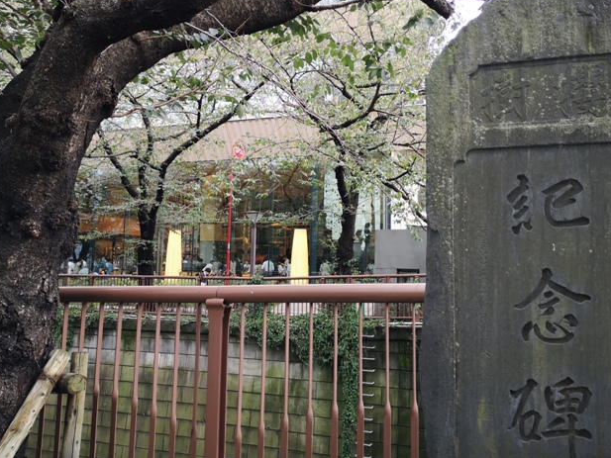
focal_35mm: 35
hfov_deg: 52.6
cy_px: 204
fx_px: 618
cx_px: 303
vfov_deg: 40.7
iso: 80
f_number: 1.8
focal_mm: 3.95
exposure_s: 1/100
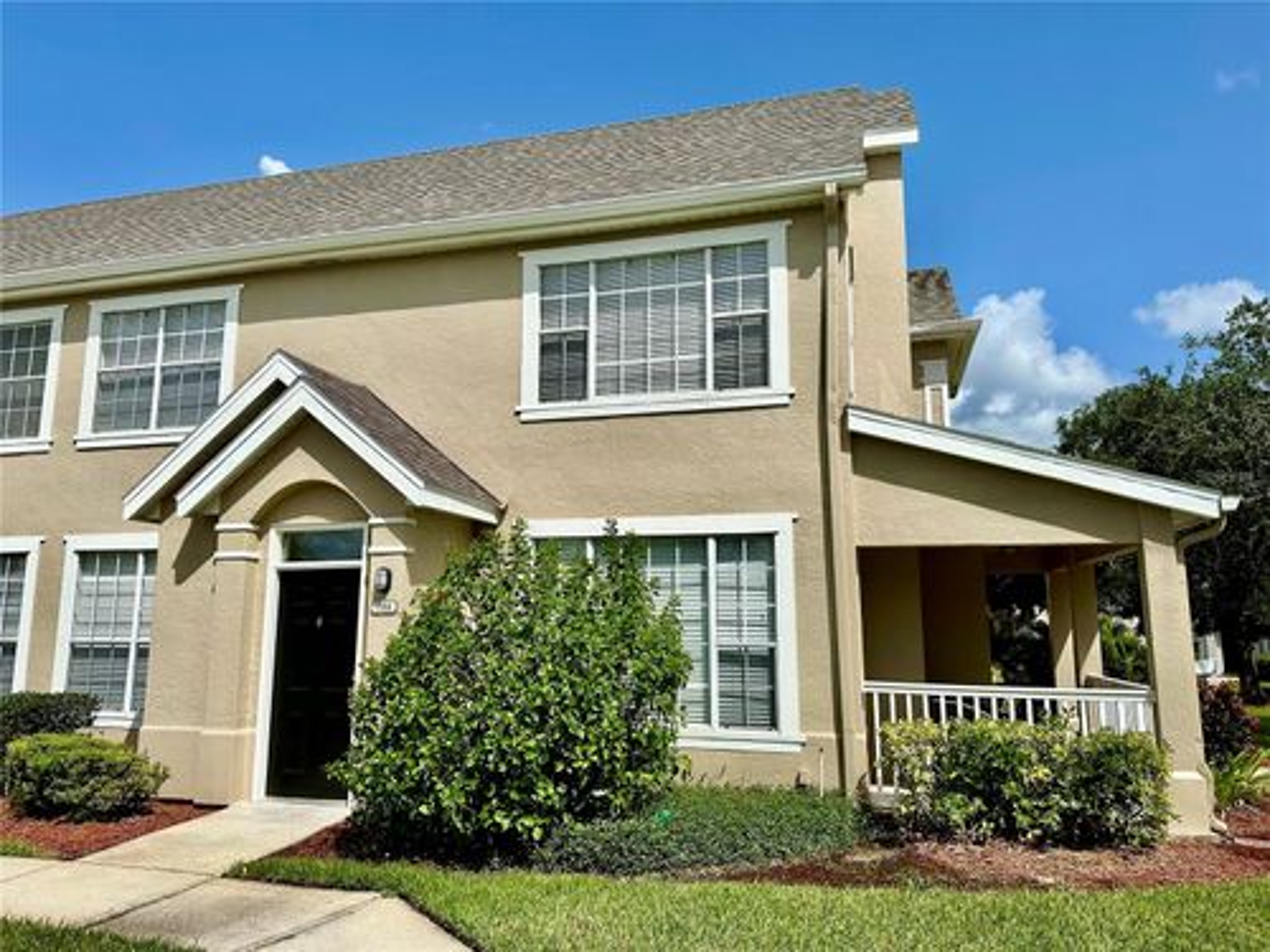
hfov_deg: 71.6
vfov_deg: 56.8
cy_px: 476
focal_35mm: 24
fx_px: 881
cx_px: 635
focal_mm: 6.86
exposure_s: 1/8197
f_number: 1.78
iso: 80
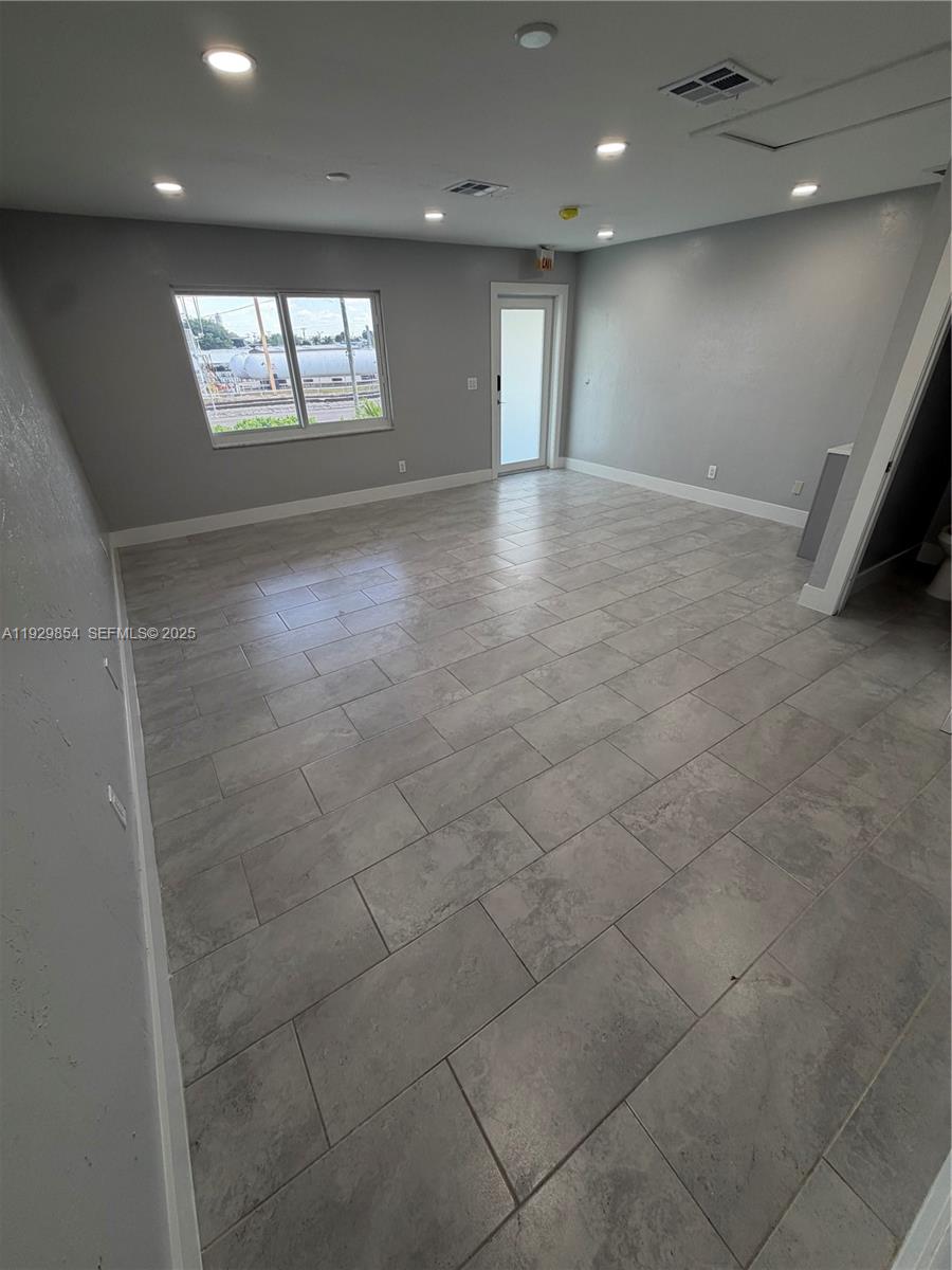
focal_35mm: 14
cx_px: 476
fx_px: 513
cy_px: 635
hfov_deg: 85.7
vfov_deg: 102.1
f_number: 2.2
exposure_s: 1/120
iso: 100
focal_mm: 2.22
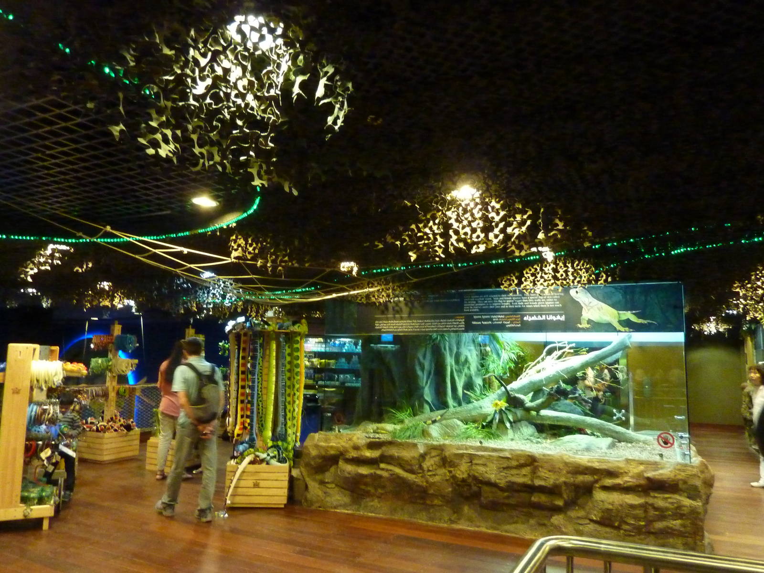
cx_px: 382
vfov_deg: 54.9
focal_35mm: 25
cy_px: 286
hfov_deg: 69.4
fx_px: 552
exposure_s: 1/15
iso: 800
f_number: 3.3
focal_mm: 4.1
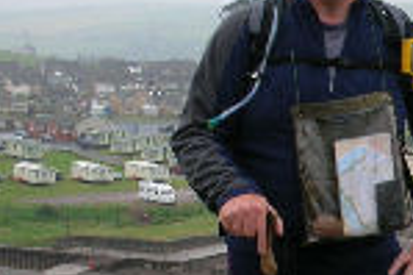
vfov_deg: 11.2
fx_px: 1398
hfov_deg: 16.4
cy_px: 235
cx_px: 438
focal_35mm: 122
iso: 50
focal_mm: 5.8
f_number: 3
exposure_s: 1/69
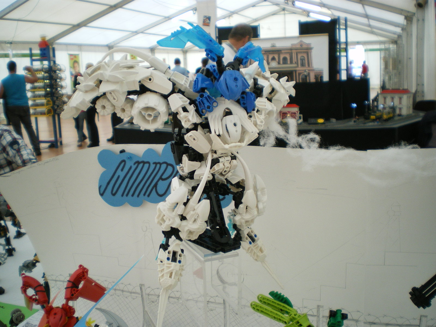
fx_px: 453
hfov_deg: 51.4
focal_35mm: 36
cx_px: 218
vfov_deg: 39.7
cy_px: 164
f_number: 3.1
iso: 160
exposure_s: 1/50
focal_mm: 6.3
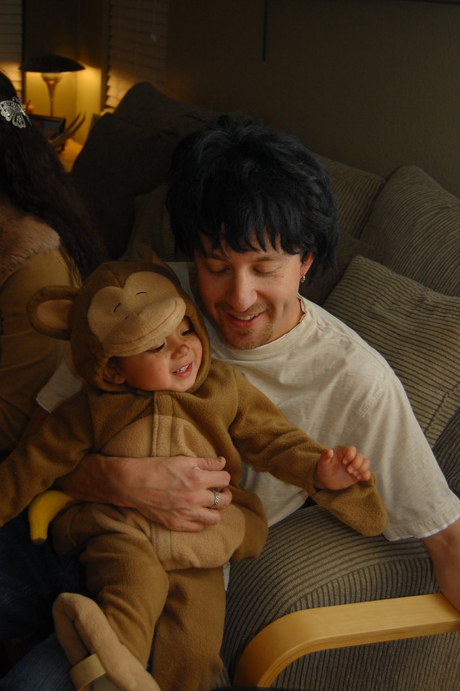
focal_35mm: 46
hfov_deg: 28.9
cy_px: 346
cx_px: 230
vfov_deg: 42.4
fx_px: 893
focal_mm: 31
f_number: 4.5
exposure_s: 1/60
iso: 400
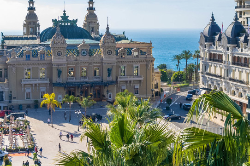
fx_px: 451
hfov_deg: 30.9
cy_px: 96
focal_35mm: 65
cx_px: 111
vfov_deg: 20.9
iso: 100
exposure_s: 1/1250
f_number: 2.8
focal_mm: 8.4
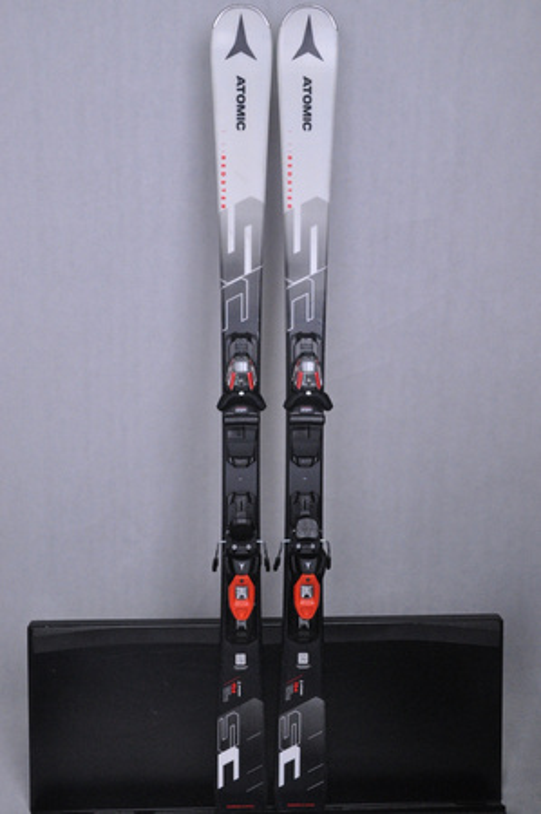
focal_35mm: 38
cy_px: 407
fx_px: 847
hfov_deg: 35.4
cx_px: 270
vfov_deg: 51.3
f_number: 9.5
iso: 3200
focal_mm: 25
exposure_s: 1/125
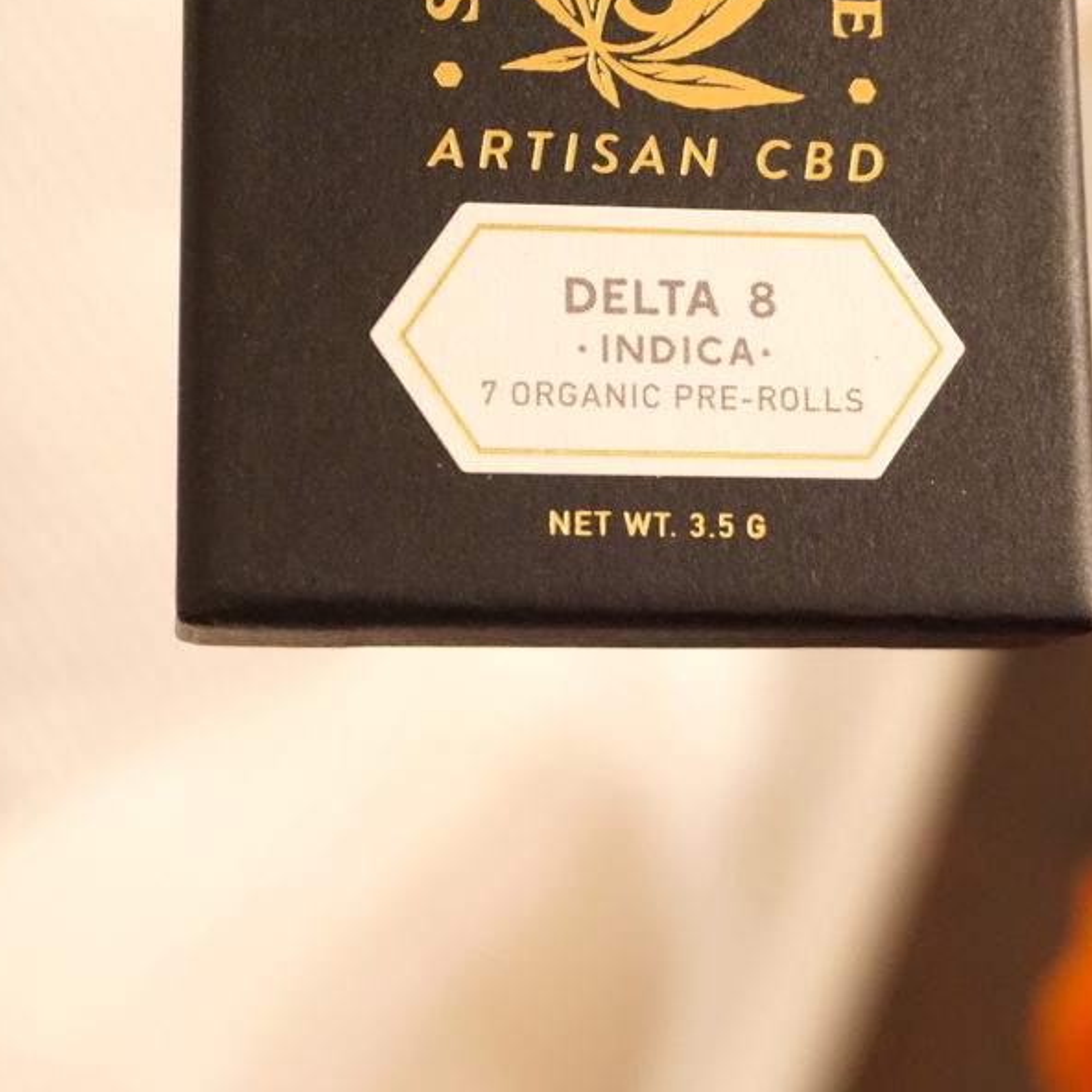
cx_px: 598
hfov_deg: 23.0
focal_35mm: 75
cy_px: 542
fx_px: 2677
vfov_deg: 23.1
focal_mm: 34
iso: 3200
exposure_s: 1/20
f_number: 5.6
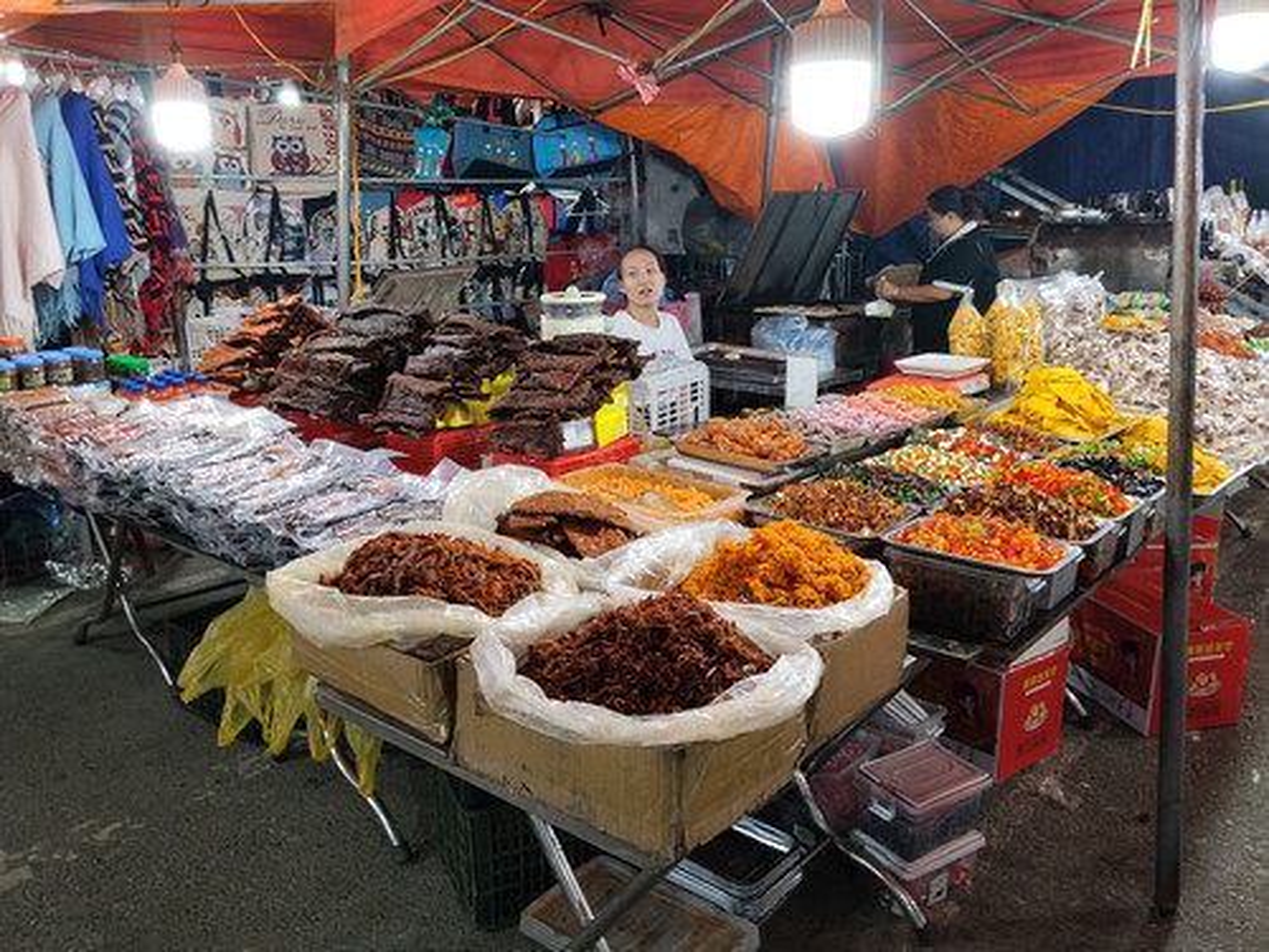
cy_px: 476
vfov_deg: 48.2
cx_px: 634
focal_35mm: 29
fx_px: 1063
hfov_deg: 61.7
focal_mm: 4.22
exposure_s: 1/50
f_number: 1.8
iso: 64
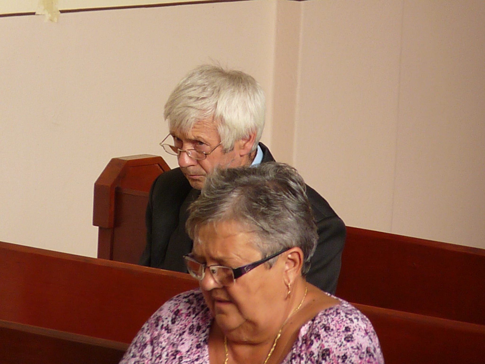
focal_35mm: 485
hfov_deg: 4.1
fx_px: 6795
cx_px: 242
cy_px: 182
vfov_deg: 3.1
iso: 800
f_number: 5
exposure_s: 1/250
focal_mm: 86.2
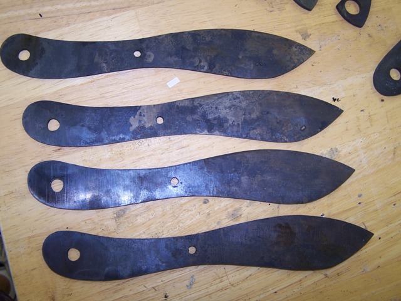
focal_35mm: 38
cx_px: 200
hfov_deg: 49.0
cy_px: 150
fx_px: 440
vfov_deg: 37.7
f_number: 2.8
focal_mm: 6.3
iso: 80
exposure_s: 1/60
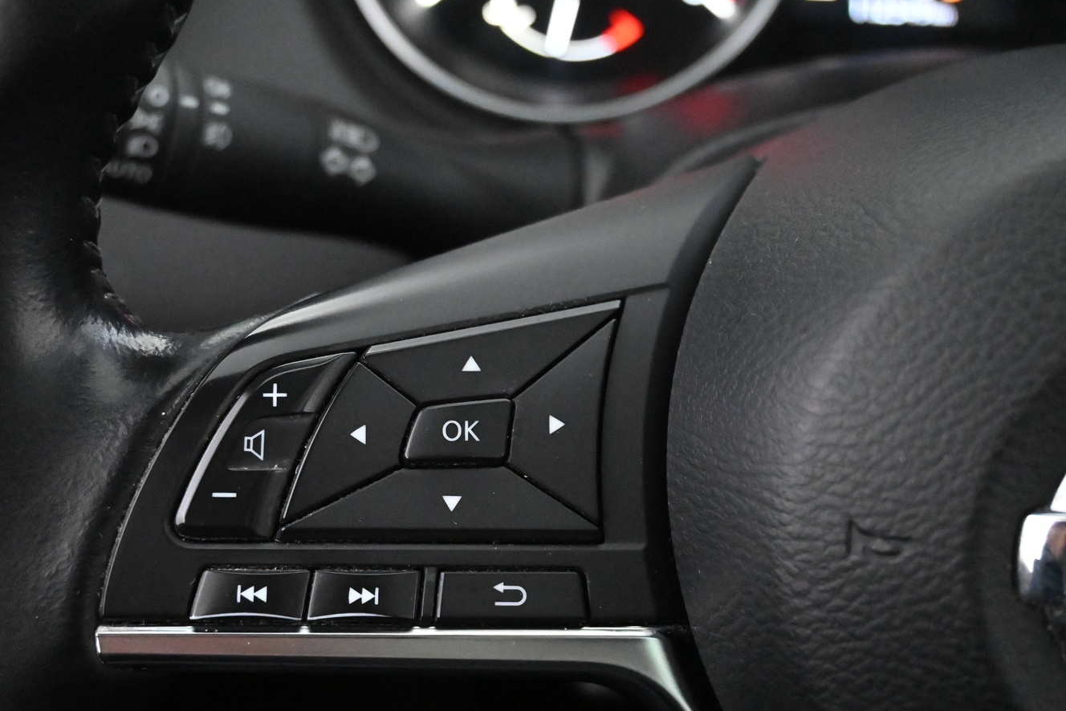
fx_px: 1490
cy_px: 429
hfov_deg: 39.3
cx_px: 458
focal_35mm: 50
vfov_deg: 26.8
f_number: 4.5
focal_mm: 27.5
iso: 11400
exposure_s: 1/40
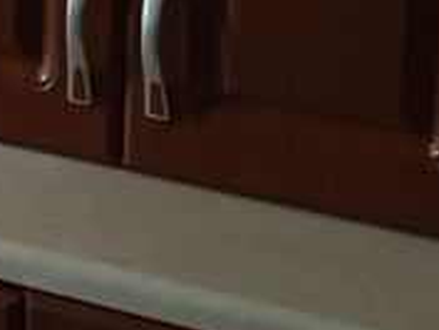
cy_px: -186
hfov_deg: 11.6
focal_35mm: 158
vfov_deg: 9.1
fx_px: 2005
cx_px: -345
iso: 408
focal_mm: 3.43
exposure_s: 1/25
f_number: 2.2
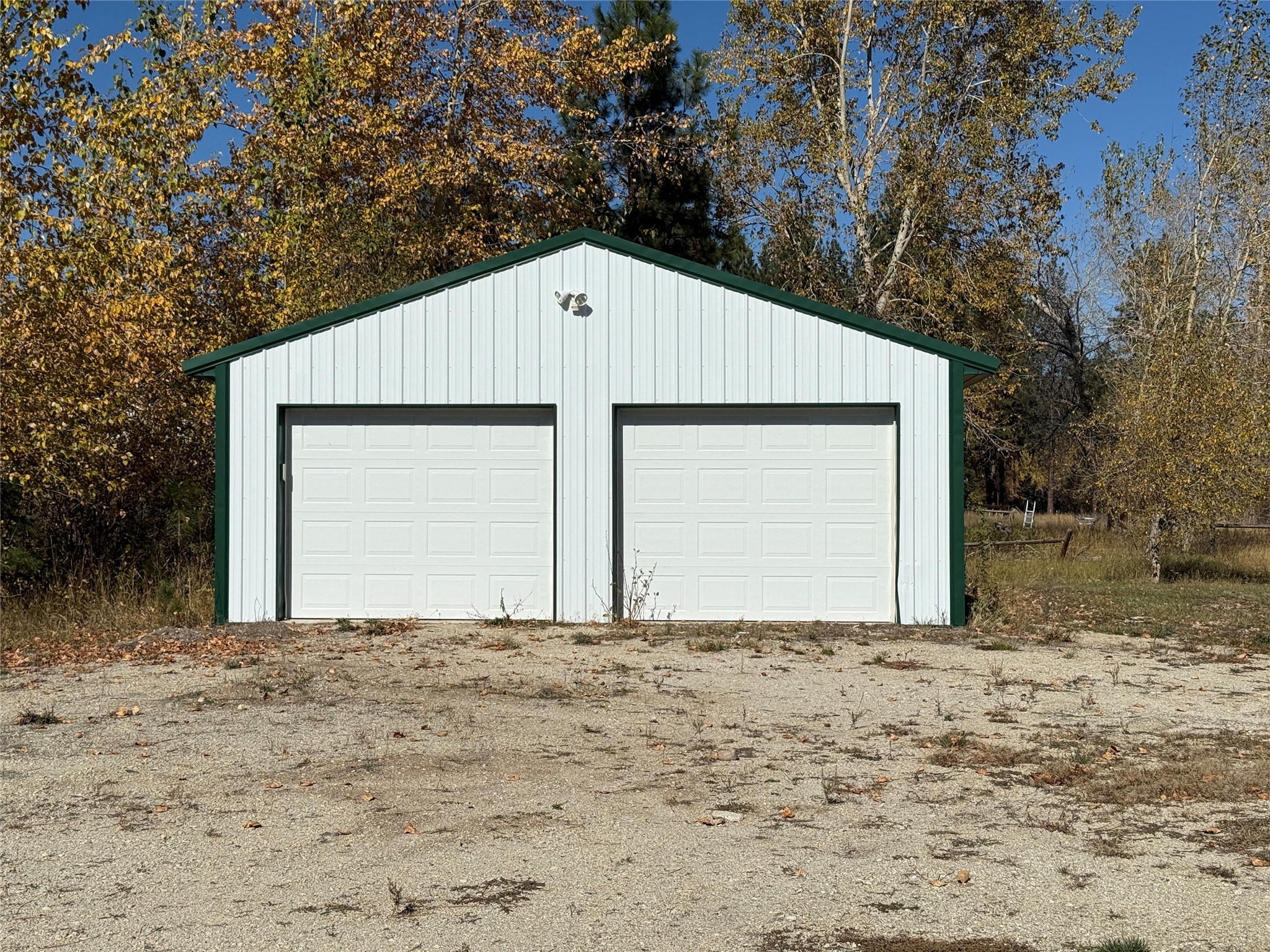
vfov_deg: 30.3
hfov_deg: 39.7
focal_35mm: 48
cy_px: 476
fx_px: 1761
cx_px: 635
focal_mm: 6.76
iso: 50
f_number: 1.78
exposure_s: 1/13333
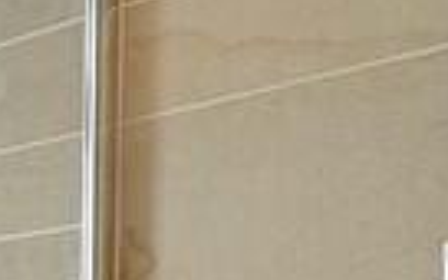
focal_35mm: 112
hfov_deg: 14.7
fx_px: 1367
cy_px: 511
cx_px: -494
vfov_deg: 10.9
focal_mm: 2.22
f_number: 2.2
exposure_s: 1/100
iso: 160
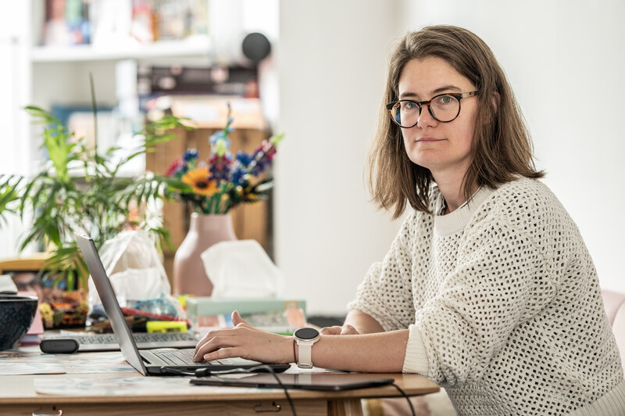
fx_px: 2342
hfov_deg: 15.2
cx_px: 312
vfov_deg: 10.1
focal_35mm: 135
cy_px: 208
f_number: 3.2
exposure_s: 1/100
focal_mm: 135
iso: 1250
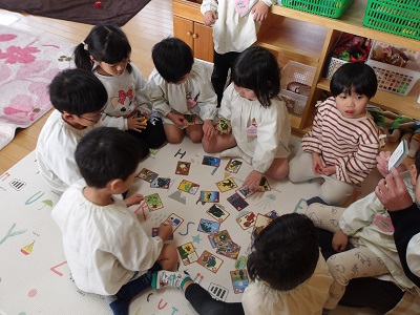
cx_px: 210
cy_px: 158
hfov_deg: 65.3
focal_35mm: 27
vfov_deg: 51.4
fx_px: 328
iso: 205
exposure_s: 1/60
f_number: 3
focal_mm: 4.9
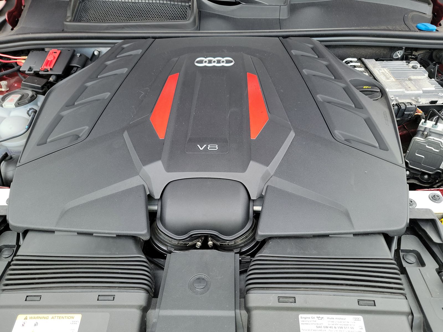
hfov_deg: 71.6
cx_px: 222
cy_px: 166
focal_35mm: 24
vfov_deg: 56.8
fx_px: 307
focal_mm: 6.7
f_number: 1.8
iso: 56
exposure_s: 1/59
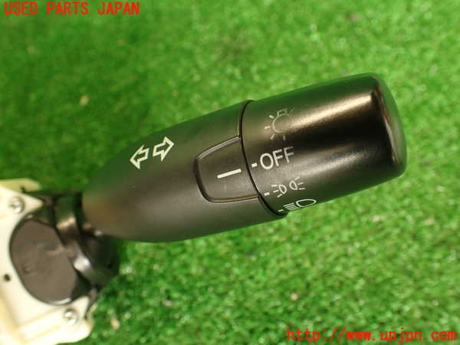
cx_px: 230
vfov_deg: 46.8
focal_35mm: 30
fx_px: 399
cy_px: 172
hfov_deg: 60.0
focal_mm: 5.4
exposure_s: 1/30
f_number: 2.3
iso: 200
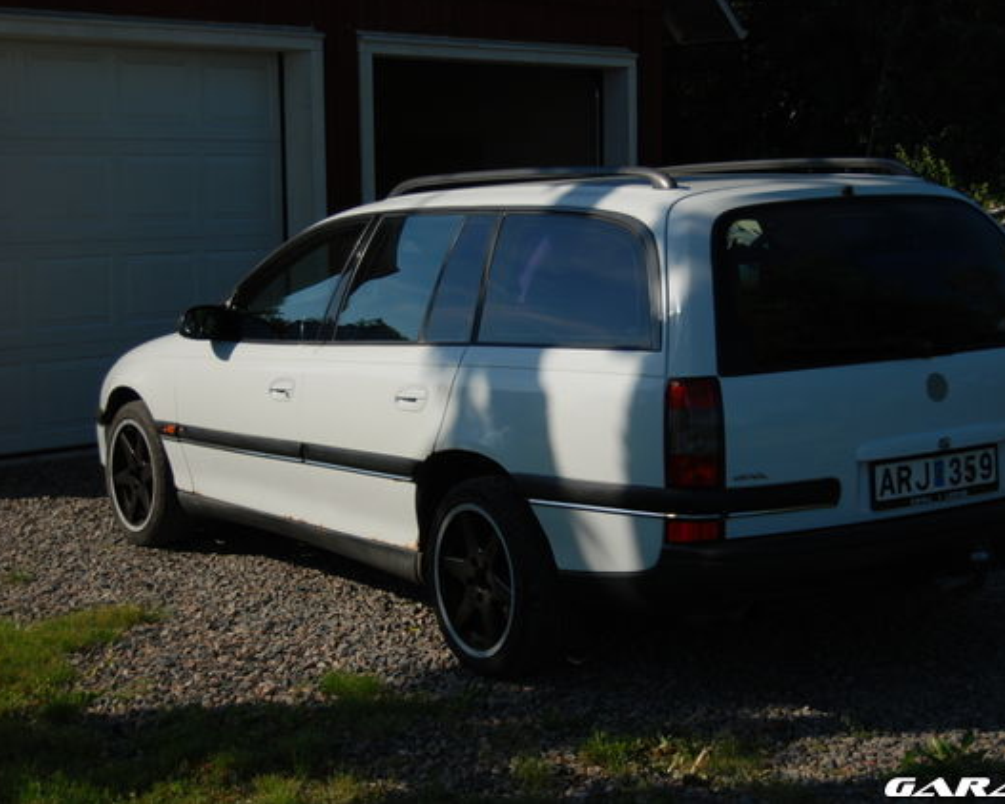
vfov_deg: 23.5
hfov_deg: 29.1
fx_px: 1934
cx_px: 601
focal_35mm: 65
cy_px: 398
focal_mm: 38
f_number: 5
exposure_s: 1/1000
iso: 100
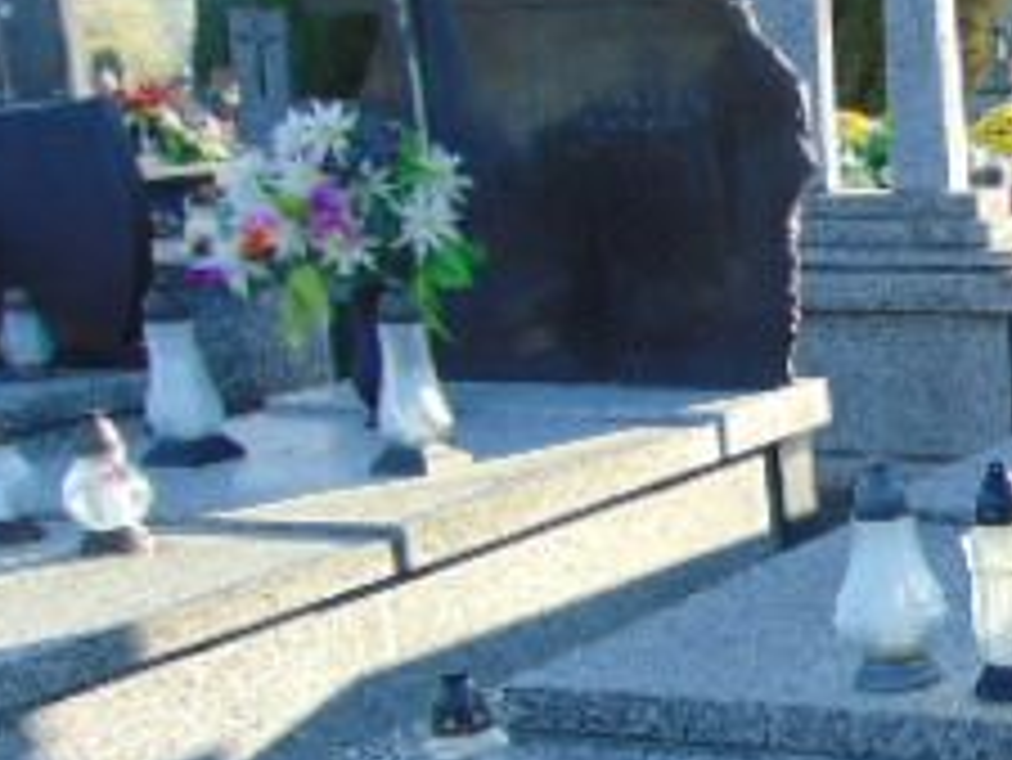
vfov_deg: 20.5
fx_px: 2077
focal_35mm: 71
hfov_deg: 23.3
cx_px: 1408
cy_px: 594
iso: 80
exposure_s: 1/250
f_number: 3
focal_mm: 4.5
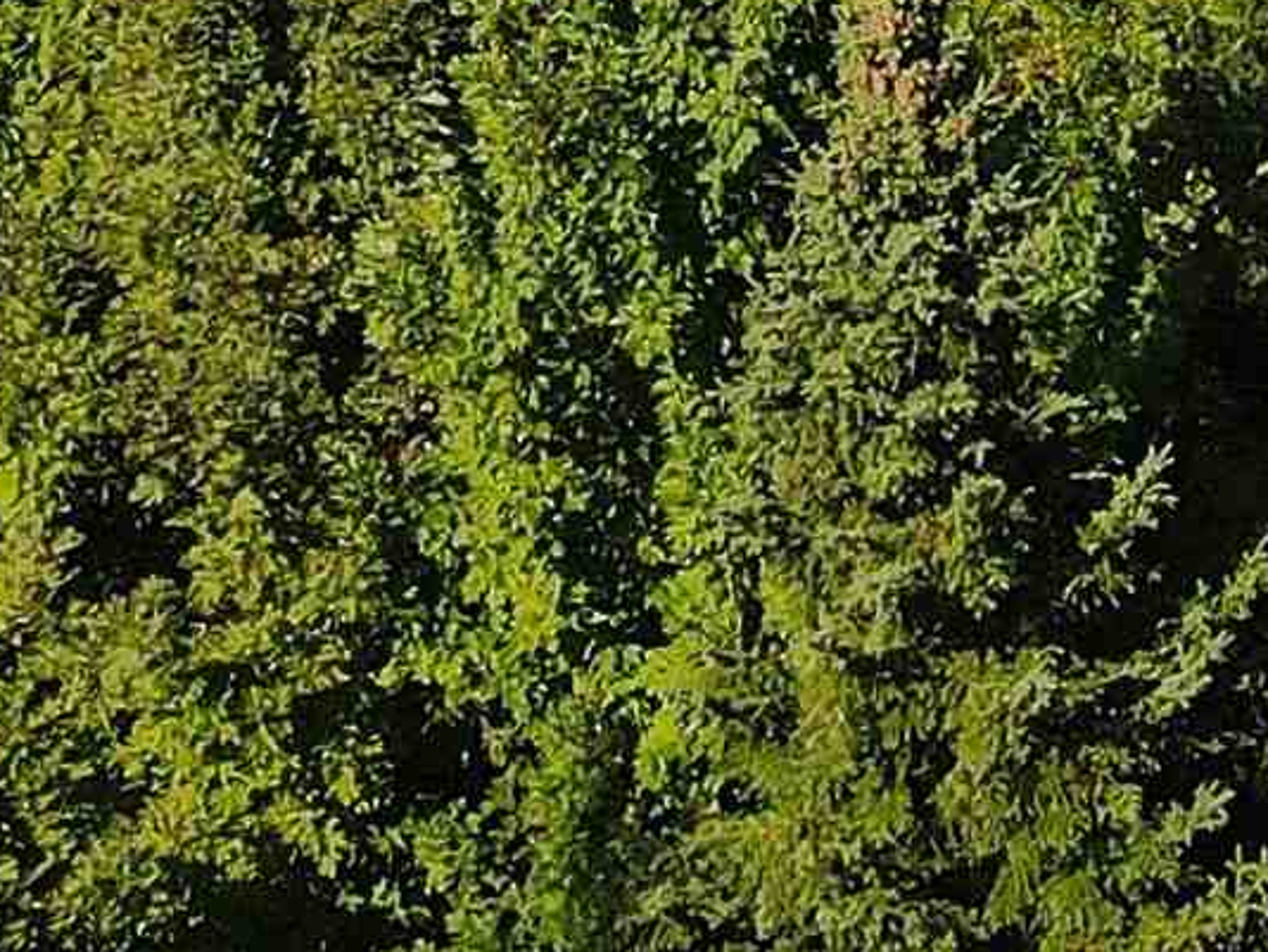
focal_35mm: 138
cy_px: -1781
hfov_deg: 14.1
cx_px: 1294
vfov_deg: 9.0
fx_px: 5057
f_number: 2.8
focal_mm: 4.5
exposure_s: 1/100
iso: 100
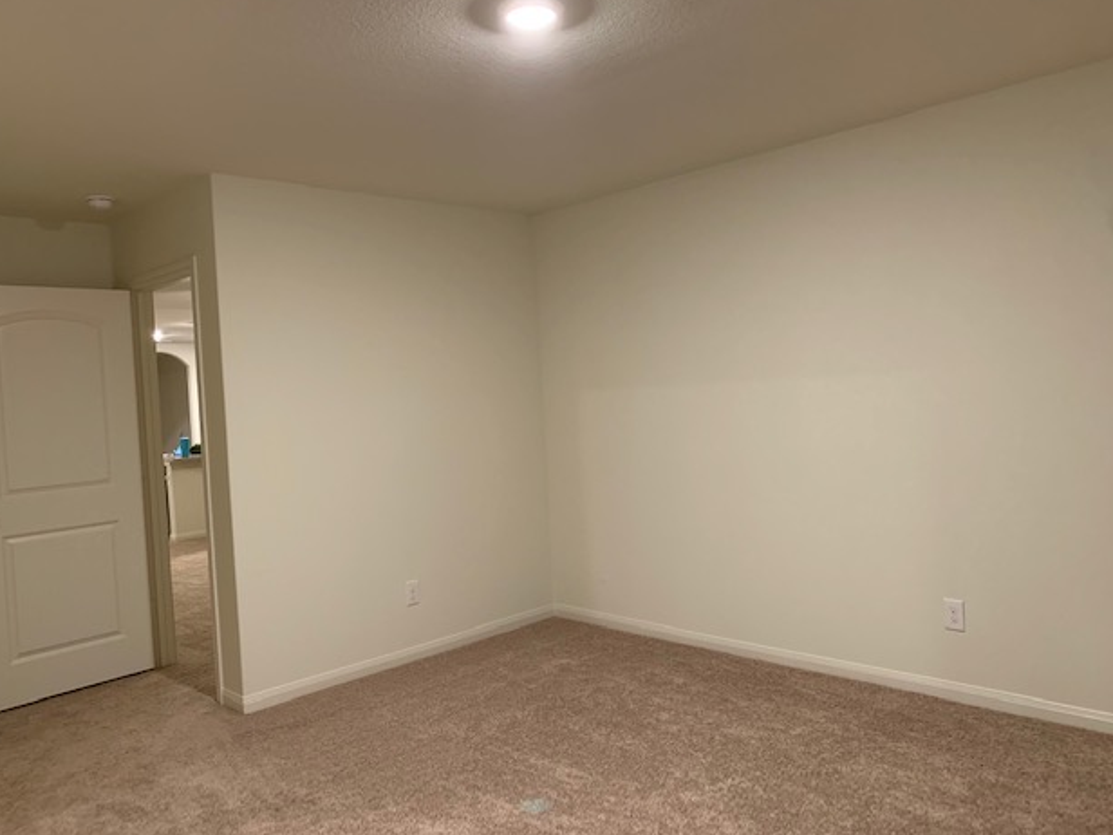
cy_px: 407
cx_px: 537
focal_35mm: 27
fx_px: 868
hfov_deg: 65.3
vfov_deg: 51.3
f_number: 1.8
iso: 320
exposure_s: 1/40
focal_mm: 4.25
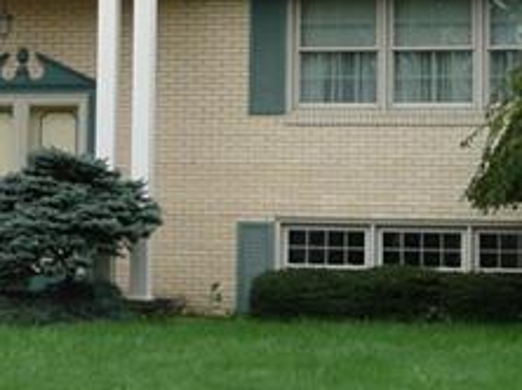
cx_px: 148
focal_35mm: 130
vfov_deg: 11.3
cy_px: 5
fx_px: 1958
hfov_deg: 15.1
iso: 100
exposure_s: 1/320
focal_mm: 5.8
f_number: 3.7
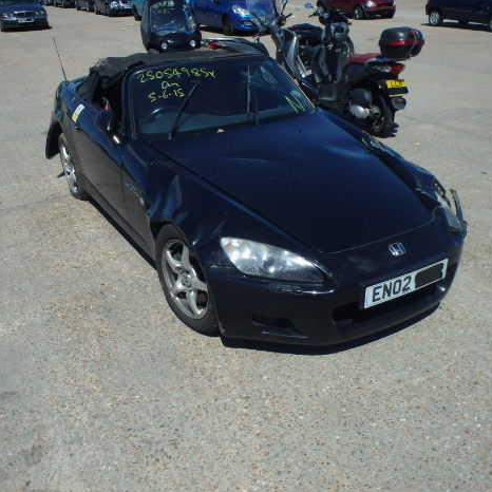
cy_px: 251
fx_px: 547
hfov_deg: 48.4
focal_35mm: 34
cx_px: 252
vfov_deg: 48.4
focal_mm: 5
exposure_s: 1/200
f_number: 11
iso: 125
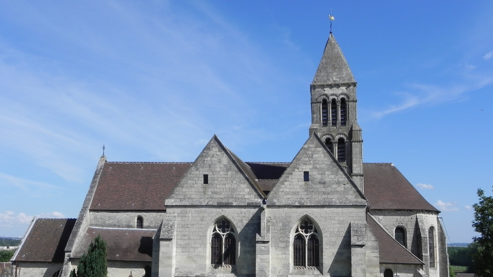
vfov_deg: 28.9
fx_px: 536
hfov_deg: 49.4
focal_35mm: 41
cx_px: 247
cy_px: 172
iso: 160
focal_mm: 6.6
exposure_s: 1/438
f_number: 8
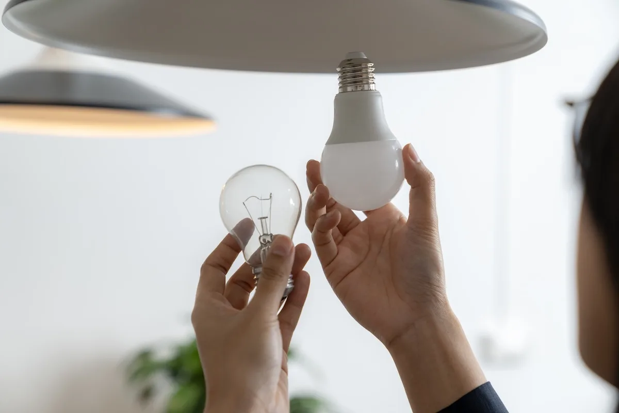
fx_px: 1204
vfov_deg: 19.5
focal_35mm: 70
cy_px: 206
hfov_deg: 28.8
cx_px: 310
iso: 320
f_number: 4
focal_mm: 70
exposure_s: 1/125
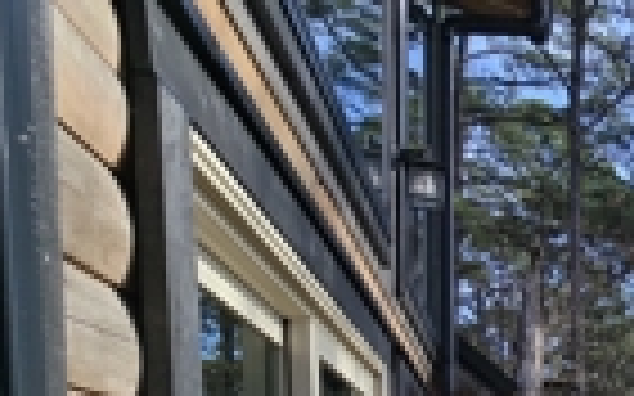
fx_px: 674
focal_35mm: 39
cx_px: 850
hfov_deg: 33.8
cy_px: 558
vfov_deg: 26.1
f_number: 2.2
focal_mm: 2.2
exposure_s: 1/2000
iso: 80
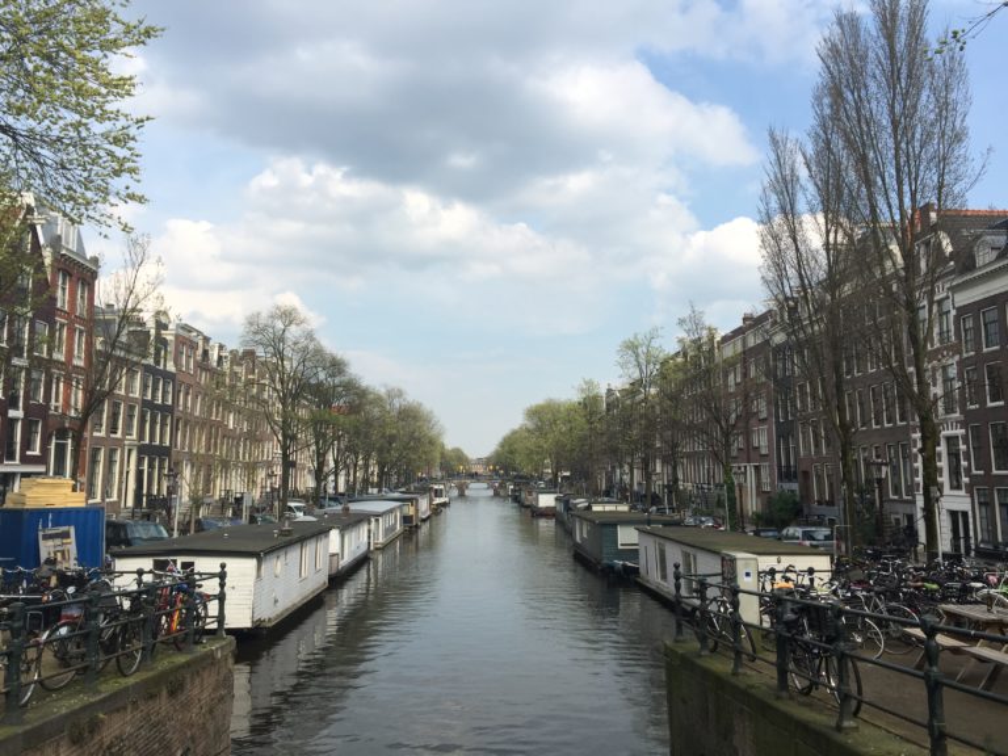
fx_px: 844
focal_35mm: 29
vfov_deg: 48.2
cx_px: 504
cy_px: 378
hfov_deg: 61.7
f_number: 2.2
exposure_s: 1/989
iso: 32
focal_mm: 4.15
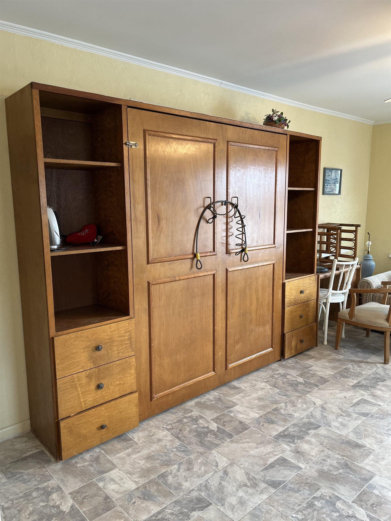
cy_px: 260
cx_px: 196
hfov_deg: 53.1
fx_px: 392
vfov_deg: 67.3
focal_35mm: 26
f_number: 1.6
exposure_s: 1/60
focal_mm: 5.1
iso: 80
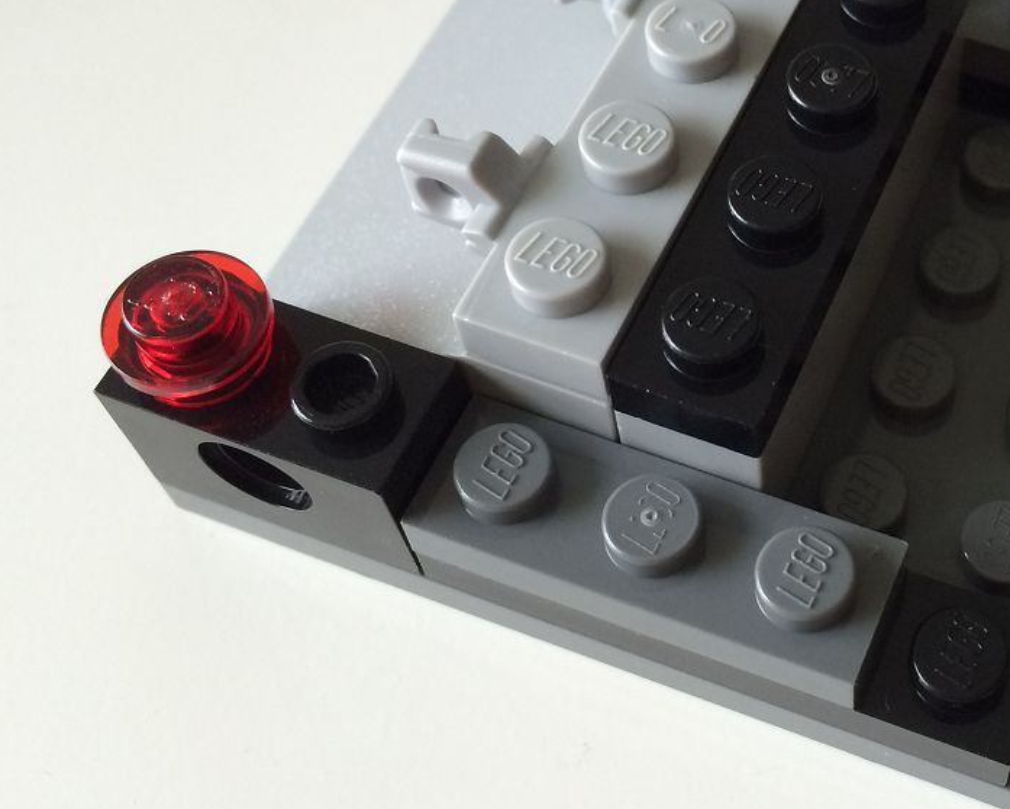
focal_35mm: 53
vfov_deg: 28.5
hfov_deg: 33.7
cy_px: 308
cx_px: 881
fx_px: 1585
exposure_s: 1/30
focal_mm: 4.15
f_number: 2.2
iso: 80
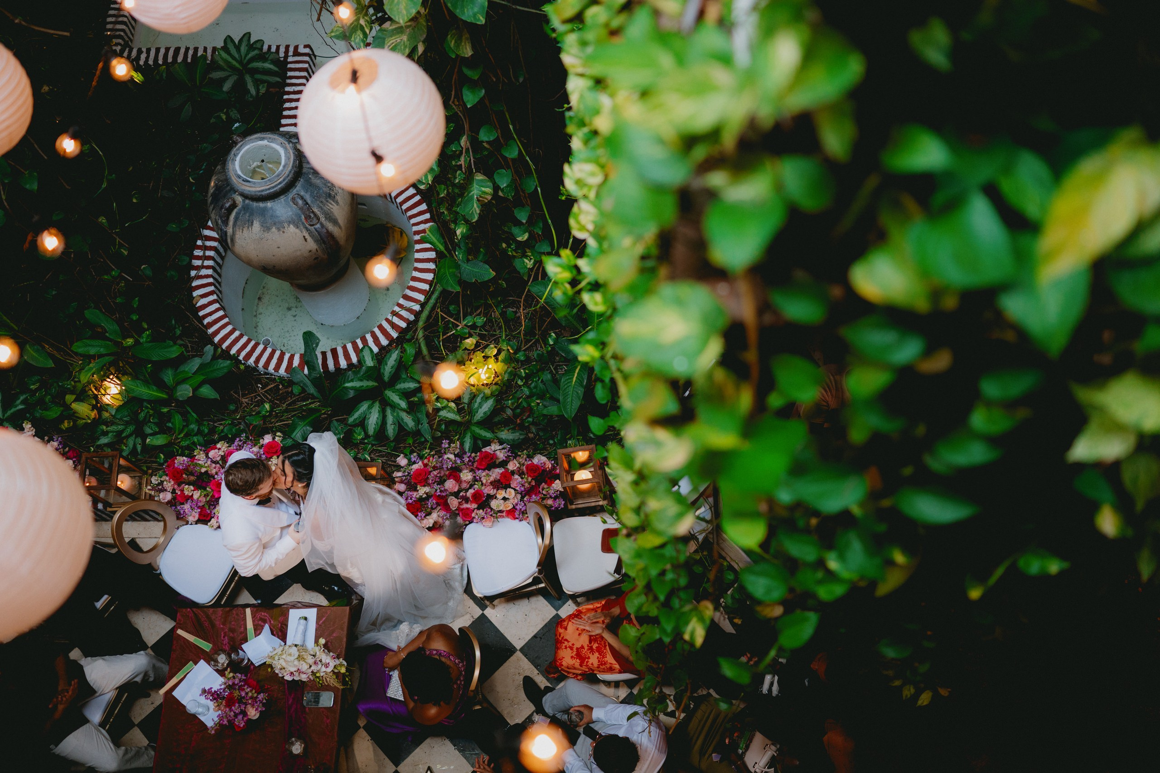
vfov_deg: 37.9
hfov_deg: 54.4
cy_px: 386
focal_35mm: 35
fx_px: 1128
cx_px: 580
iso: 1250
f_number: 1.8
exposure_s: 1/200
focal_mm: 35
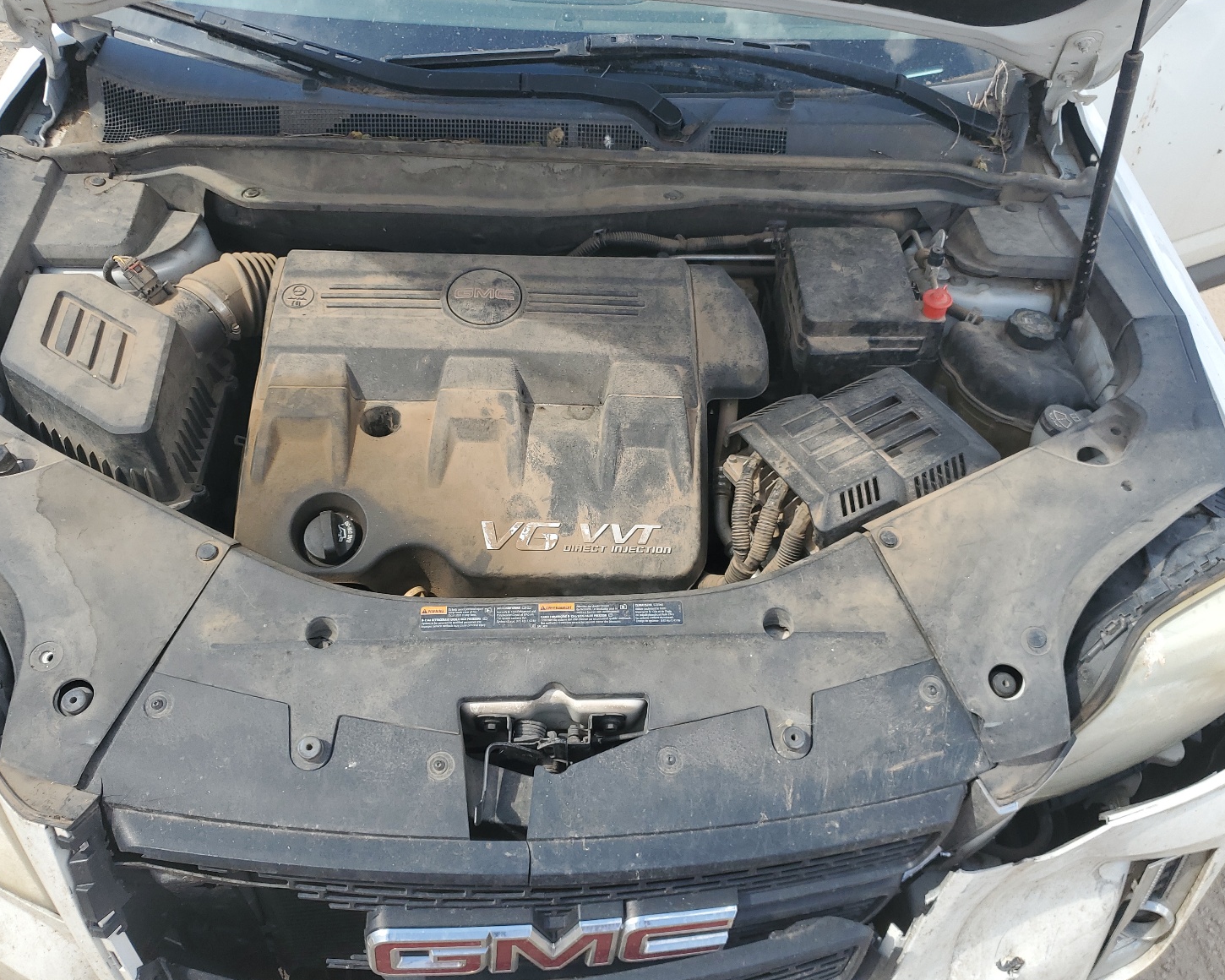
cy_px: 499
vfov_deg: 51.5
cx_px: 588
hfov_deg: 62.2
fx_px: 1015
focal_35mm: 28
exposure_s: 1/769
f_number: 1.5
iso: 50
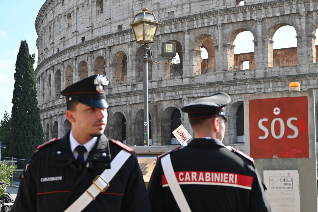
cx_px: 159
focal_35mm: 60
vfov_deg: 22.6
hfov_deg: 33.4
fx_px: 530
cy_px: 106
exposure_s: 1/2000
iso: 560
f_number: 4.5
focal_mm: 40
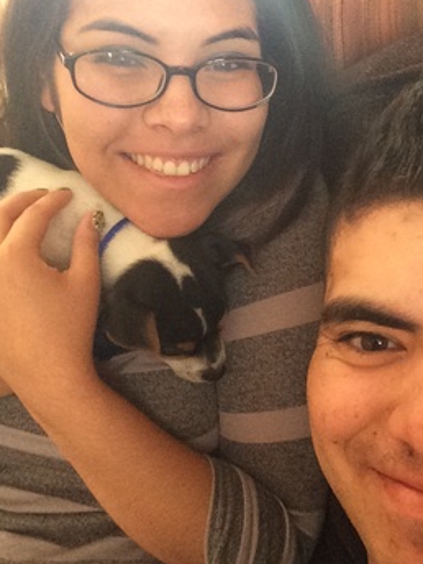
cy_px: 269
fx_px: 749
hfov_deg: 31.2
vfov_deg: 41.2
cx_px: 289
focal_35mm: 46
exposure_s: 1/20
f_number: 2.4
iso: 400
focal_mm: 2.15
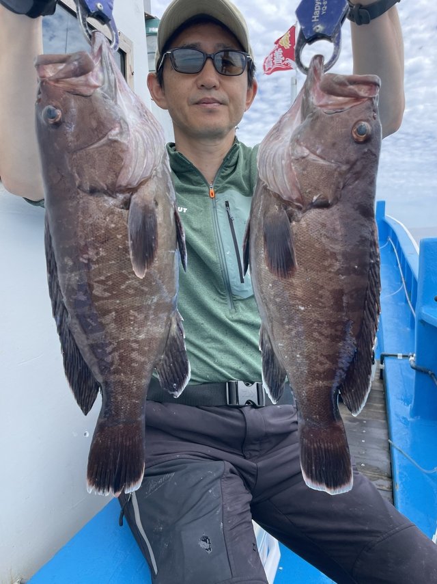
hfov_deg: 53.0
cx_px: 218
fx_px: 438
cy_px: 292
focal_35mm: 26
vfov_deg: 67.3
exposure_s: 1/1103
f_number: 1.6
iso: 32
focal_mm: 4.2
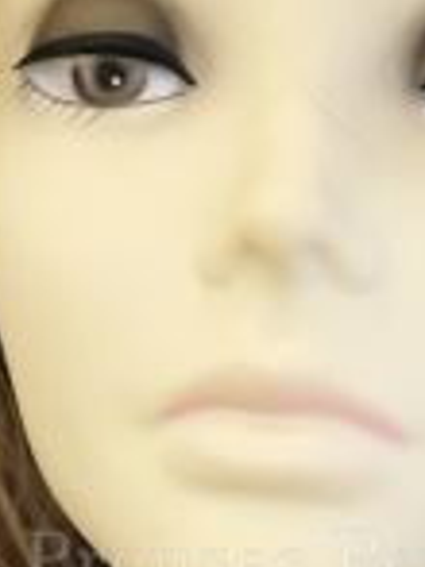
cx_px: 301
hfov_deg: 18.6
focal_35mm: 79
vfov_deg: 24.7
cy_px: 270
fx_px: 1295
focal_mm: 4.15
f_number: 2.2
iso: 25
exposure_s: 1/15
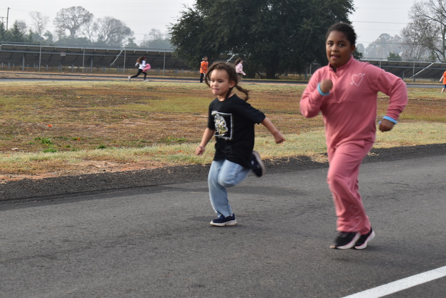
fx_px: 1022
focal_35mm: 82
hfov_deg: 24.6
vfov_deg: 16.6
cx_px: 223
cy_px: 149
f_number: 7.1
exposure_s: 1/125
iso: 100
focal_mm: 55
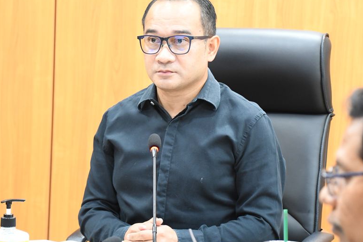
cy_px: 110
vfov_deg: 9.2
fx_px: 1502
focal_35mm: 149
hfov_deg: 13.8
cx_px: 139
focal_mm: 75
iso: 2500
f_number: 5
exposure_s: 1/50
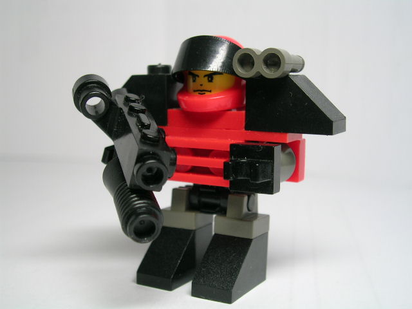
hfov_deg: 39.7
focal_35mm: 48
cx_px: 206
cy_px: 154
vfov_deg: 30.3
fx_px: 571
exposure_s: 1/46.3
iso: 50
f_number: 3.1
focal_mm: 7.3
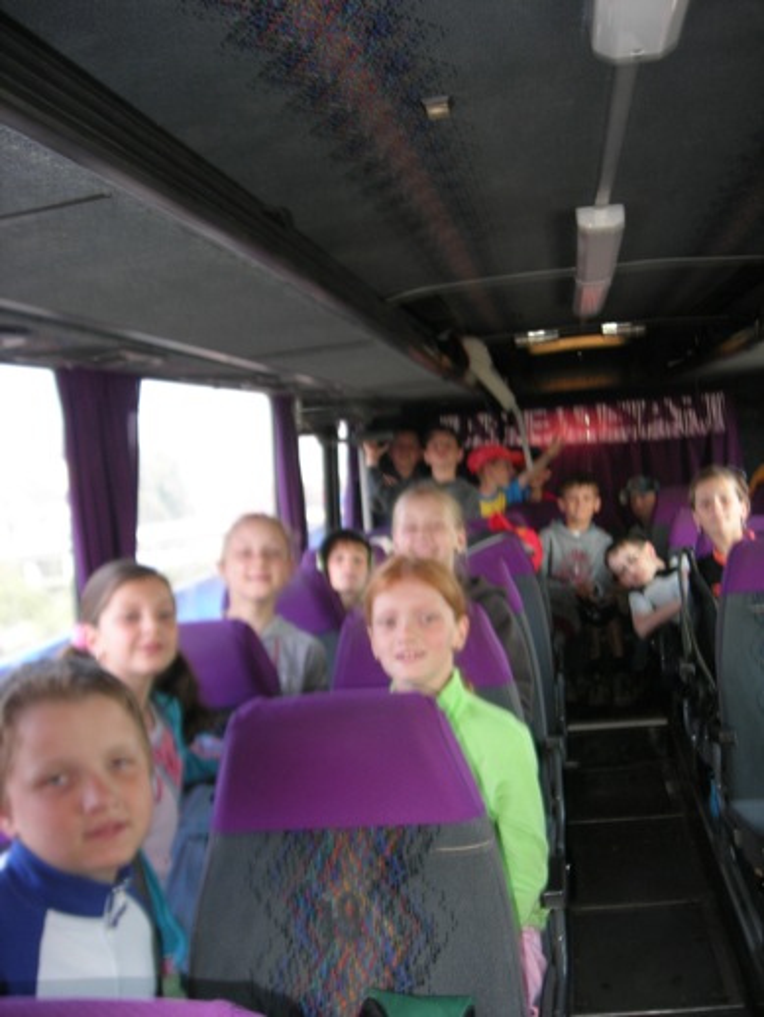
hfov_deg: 37.7
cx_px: 382
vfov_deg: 49.0
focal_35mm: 38
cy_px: 508
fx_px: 1117
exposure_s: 1/30
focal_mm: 7.8
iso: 64
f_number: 2.8
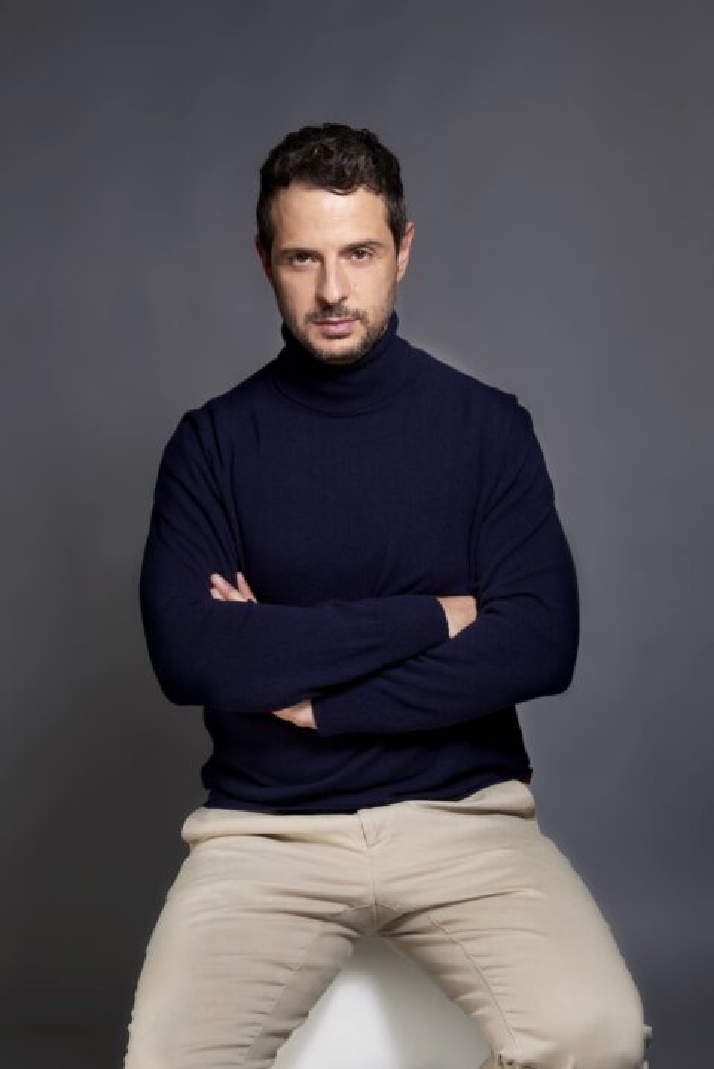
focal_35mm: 60
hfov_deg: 22.6
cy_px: 534
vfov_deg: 33.4
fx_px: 1783
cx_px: 357
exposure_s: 1/125
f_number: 11
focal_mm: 60
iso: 200
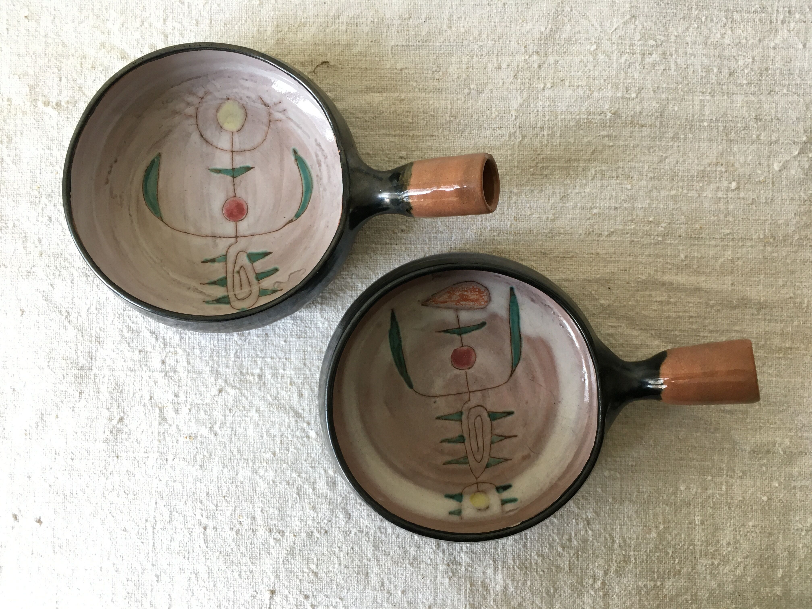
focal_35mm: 29
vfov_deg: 48.2
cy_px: 304
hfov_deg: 61.7
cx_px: 406
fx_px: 680
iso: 40
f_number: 2.2
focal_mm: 4.15
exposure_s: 1/33
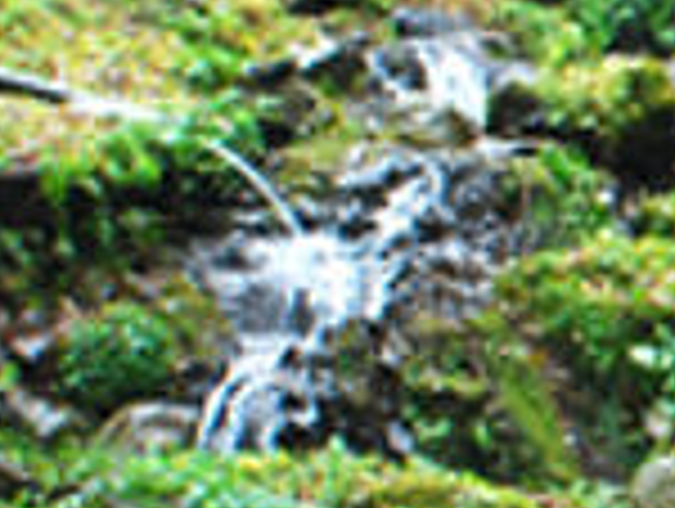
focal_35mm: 125
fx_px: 2441
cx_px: 1233
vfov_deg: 11.9
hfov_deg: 13.9
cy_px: 362
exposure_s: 1/15
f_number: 2.8
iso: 400
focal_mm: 20
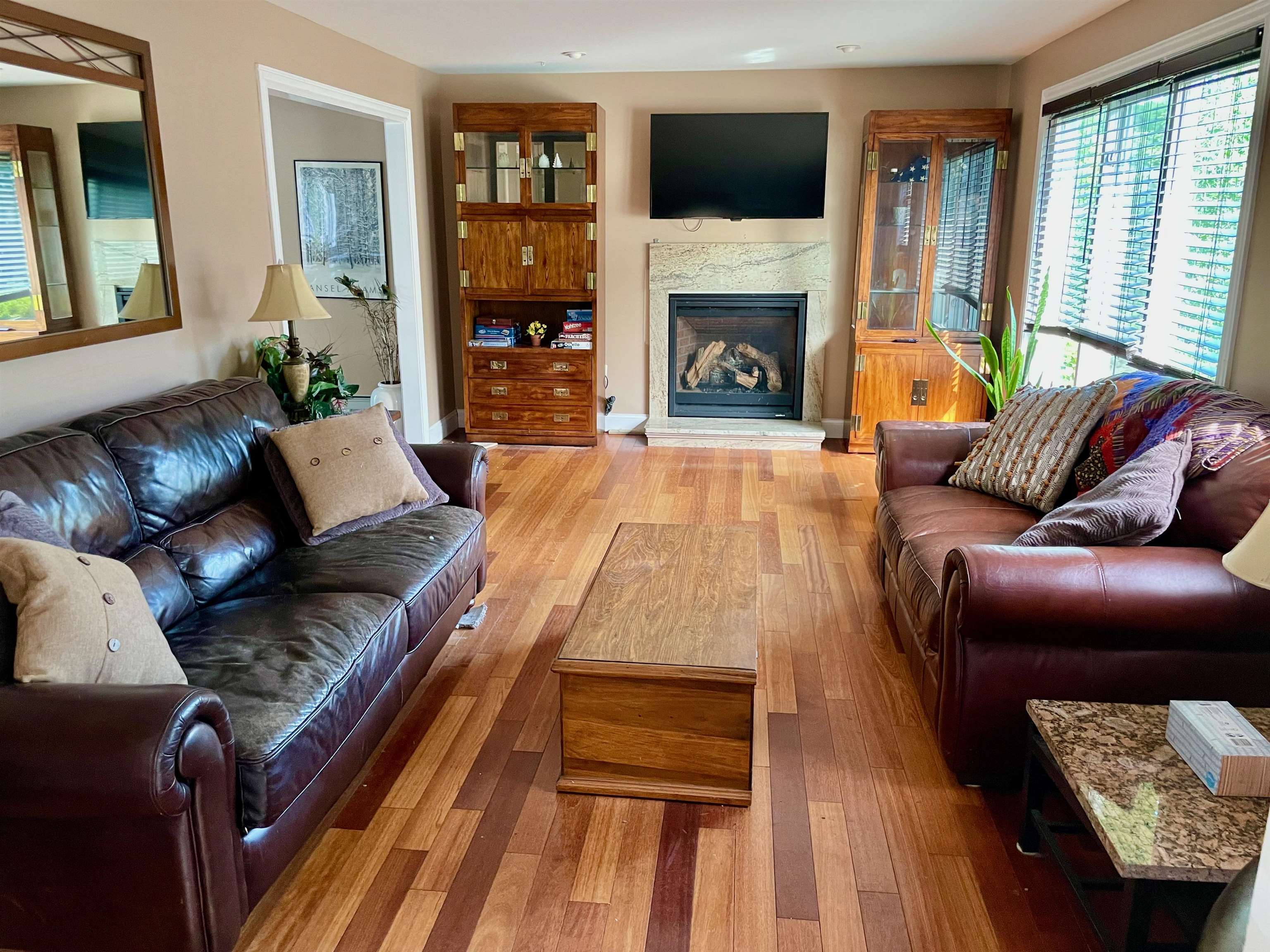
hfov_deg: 67.3
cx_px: 635
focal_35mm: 26
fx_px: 954
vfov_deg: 53.1
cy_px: 476
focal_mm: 4.2
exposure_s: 1/60
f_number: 1.6
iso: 250
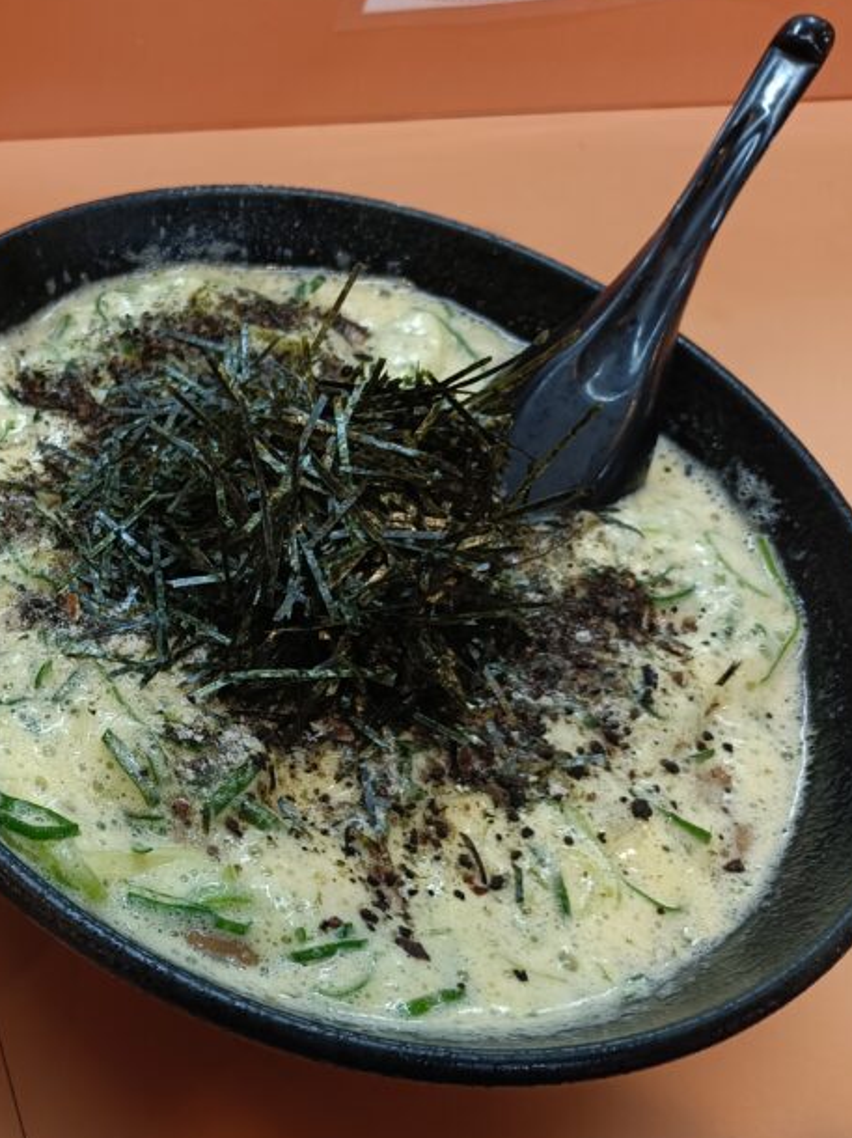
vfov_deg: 44.7
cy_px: 659
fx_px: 1379
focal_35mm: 42
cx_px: -21
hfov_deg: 31.5
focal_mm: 4.7
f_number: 1.7
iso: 320
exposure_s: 1/60
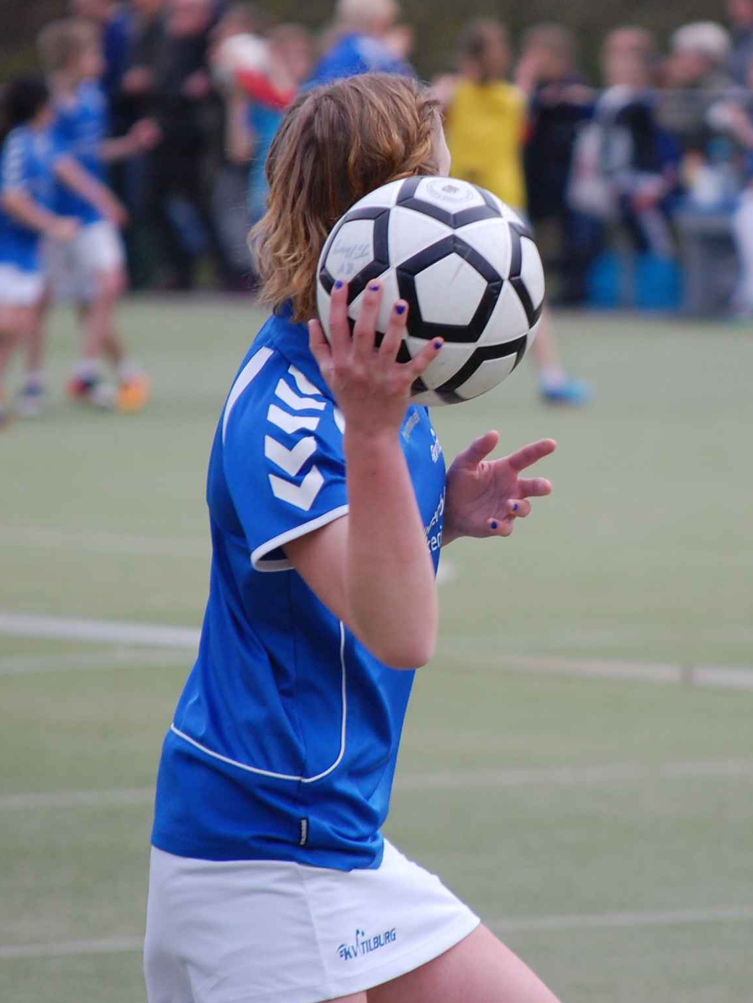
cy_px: 515
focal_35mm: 286
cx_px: 376
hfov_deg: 5.2
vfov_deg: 6.9
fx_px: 8281
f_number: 5.6
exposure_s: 1/1000
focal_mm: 175
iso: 400
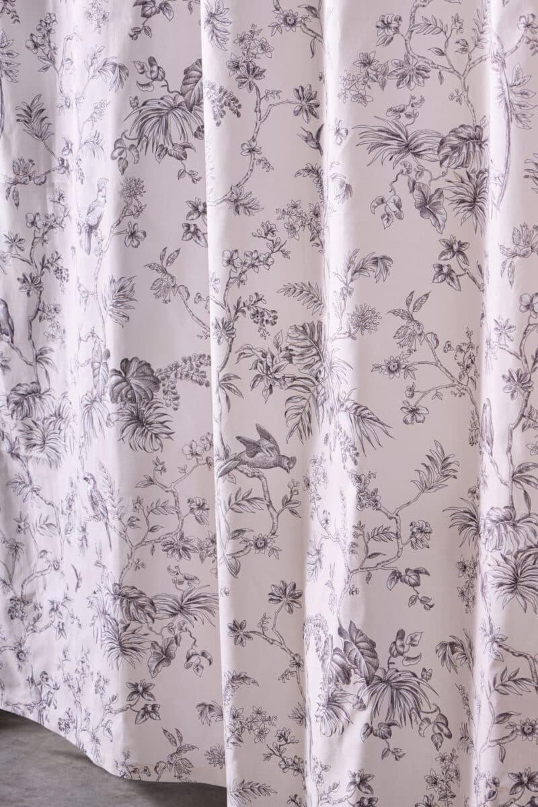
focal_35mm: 105
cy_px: 404
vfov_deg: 19.5
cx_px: 269
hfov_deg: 13.0
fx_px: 2354
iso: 100
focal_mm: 105
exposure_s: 1/160
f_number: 11
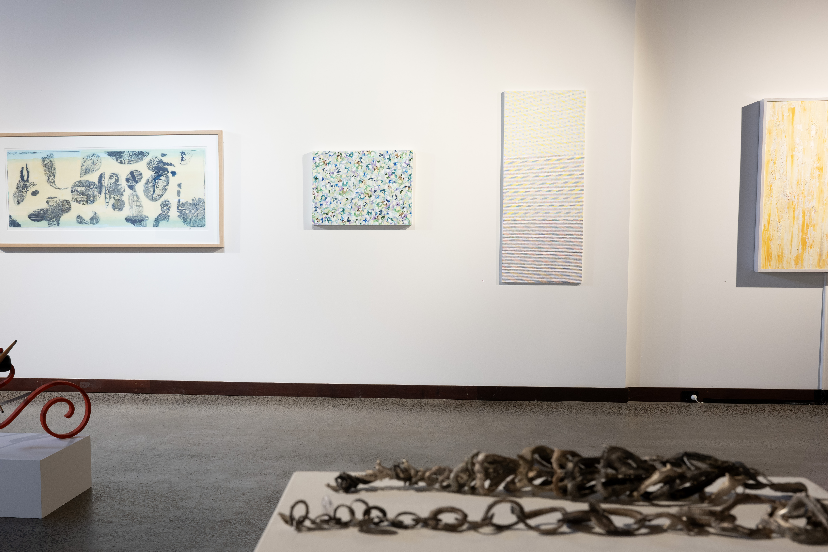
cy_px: 331
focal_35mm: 46
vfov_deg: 29.2
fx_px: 1058
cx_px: 337
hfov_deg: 42.6
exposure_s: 1/10
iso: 400
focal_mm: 32
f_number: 9
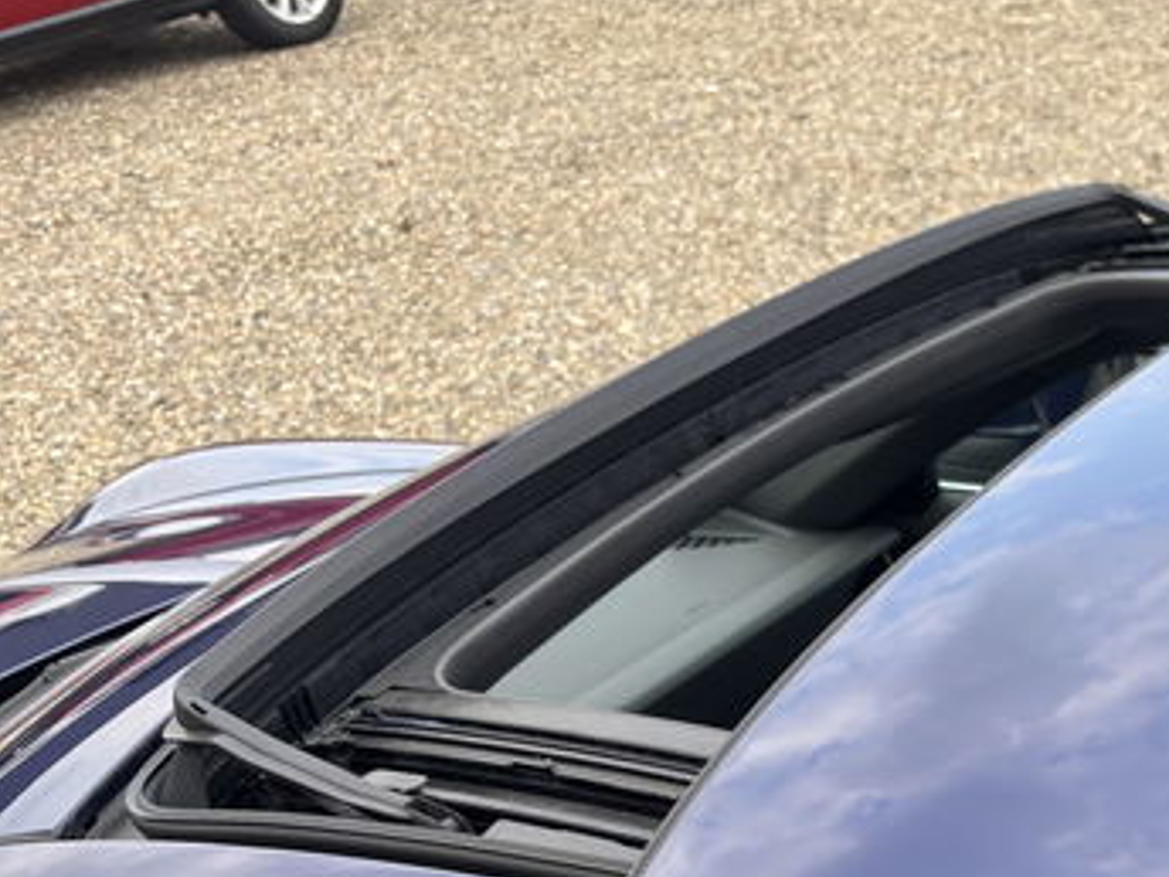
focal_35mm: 58
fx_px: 1959
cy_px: 935
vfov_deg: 23.8
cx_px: 1302
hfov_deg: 29.7
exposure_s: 1/486
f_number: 1.6
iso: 50
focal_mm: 5.96
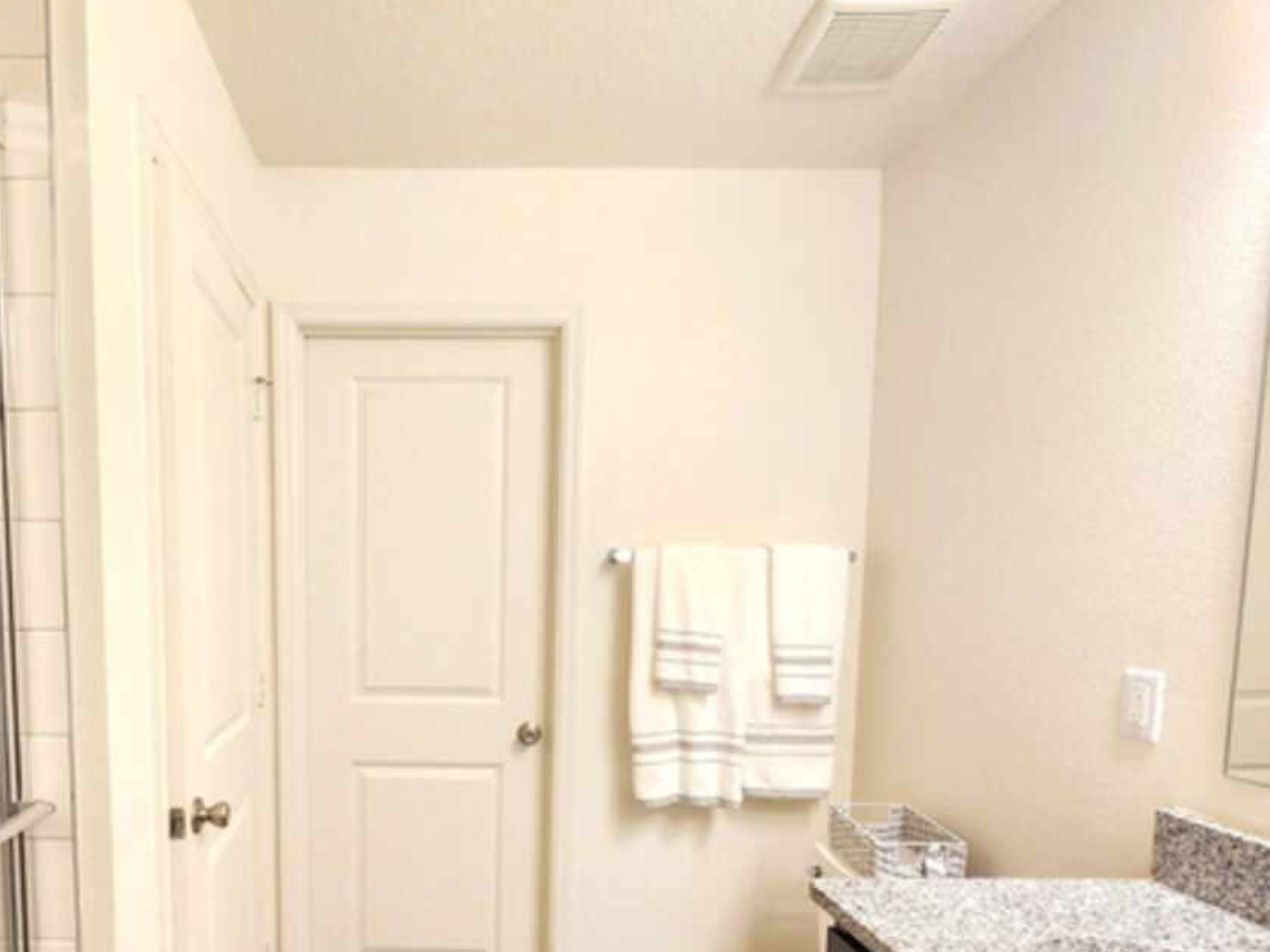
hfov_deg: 79.7
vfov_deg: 63.5
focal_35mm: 20
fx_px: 734
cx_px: 449
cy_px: 668
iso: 160
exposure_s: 1/60
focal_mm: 2.2
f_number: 2.2
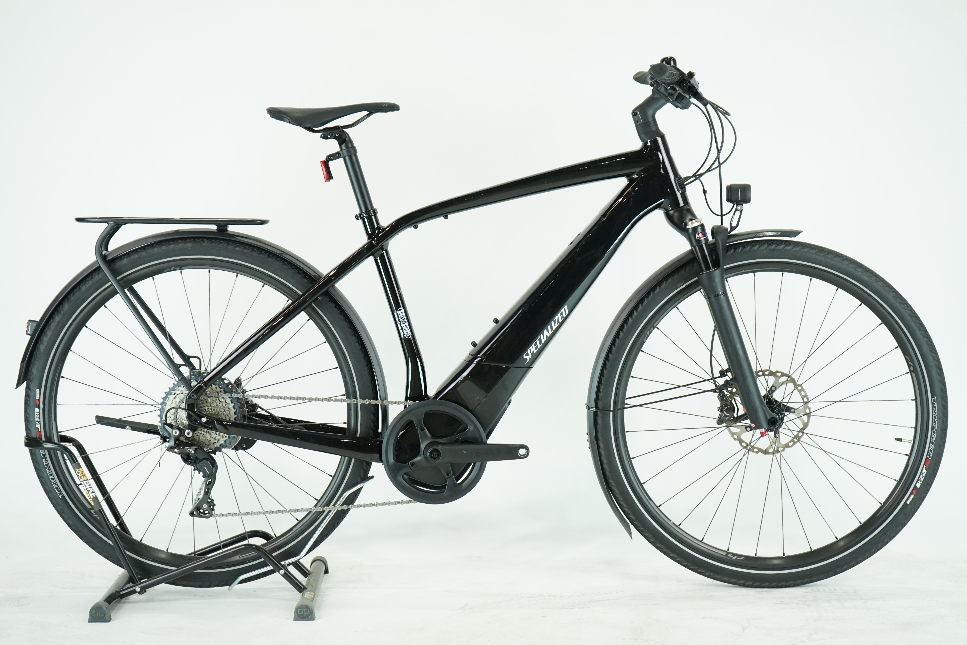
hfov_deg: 32.4
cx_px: 484
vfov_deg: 21.9
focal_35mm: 62
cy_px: 322
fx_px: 1665
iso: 2000
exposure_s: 1/200
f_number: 5.6
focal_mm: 62
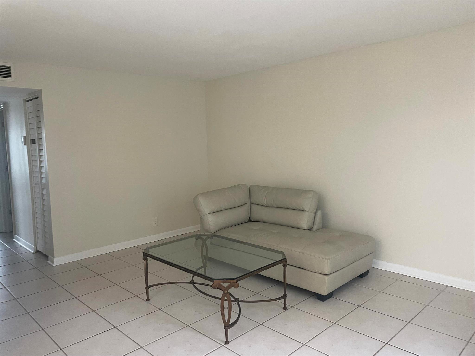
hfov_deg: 67.3
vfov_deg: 53.1
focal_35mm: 26
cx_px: 238
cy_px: 178
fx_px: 357
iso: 160
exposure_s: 1/60
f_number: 1.6
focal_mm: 4.2
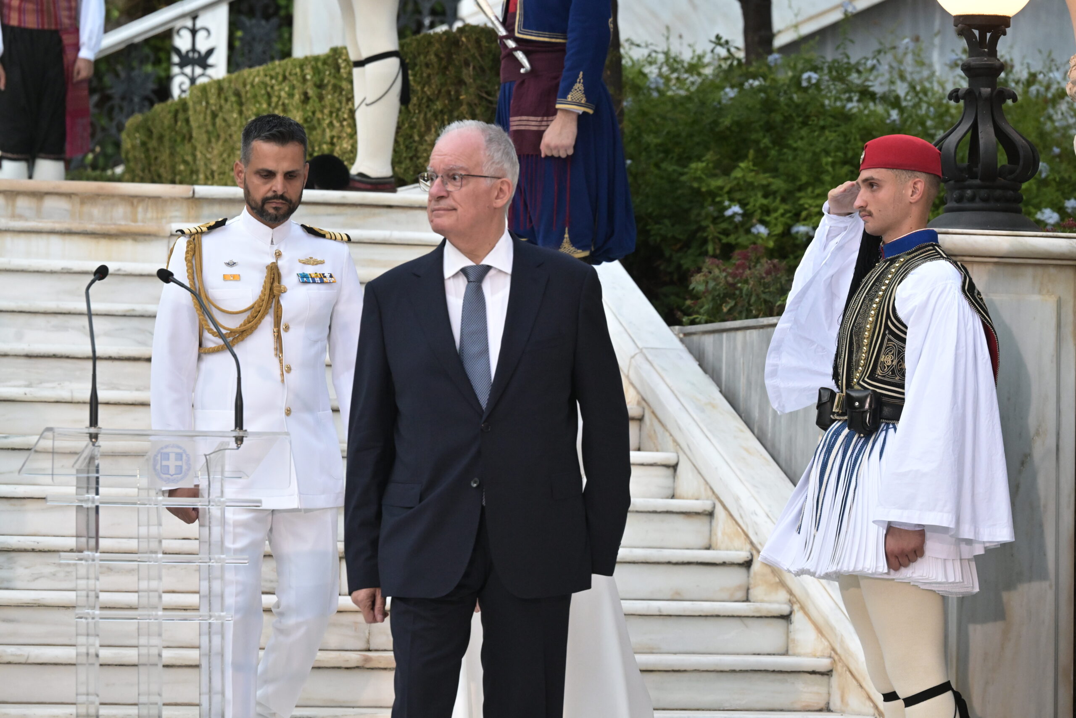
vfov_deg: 8.6
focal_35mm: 160
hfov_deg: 12.8
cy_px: 359
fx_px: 4782
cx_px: 538
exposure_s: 1/640
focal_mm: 160
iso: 4000
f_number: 7.1
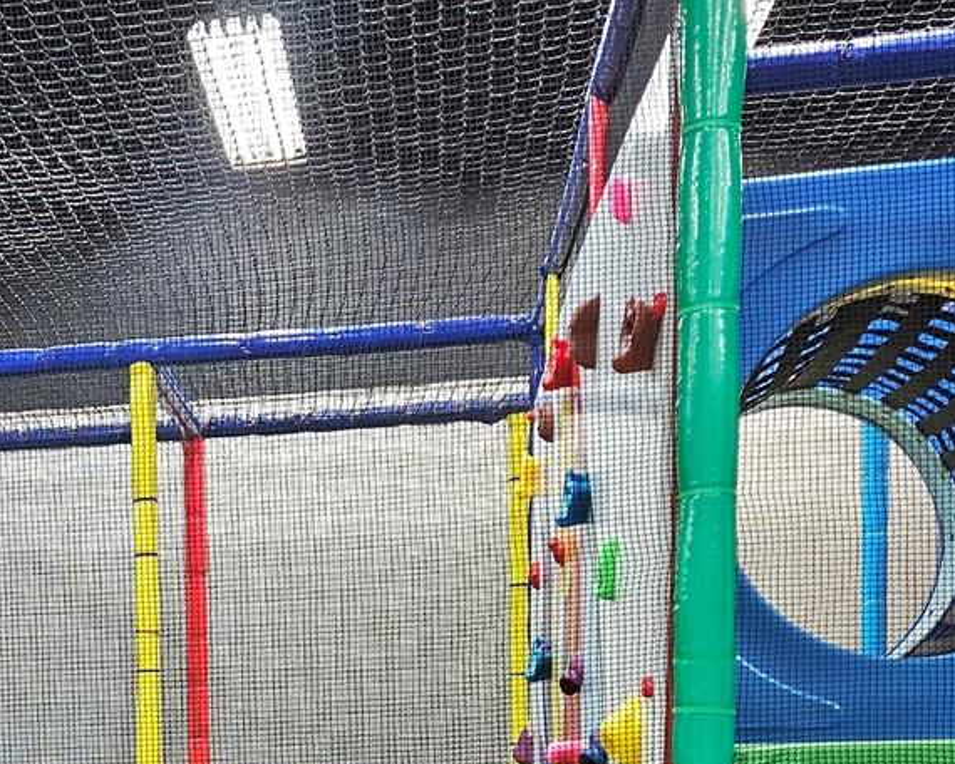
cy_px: 870
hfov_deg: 28.9
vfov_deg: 22.6
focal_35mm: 63
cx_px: 104
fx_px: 1781
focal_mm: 5.4
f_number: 1.8
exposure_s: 1/120
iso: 500
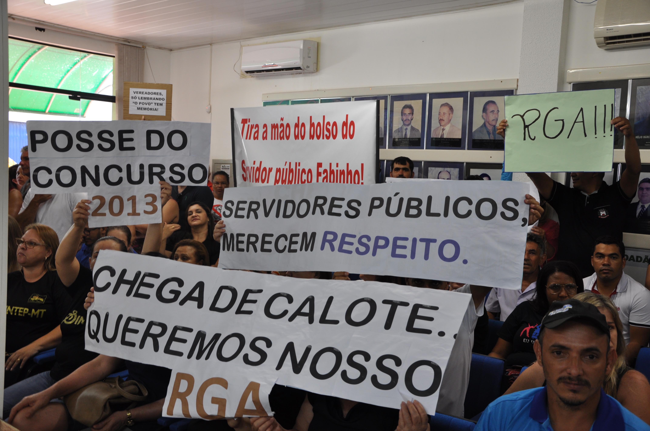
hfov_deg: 51.3
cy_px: 216
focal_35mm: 38
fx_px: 676
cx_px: 325
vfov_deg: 35.4
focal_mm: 25
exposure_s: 1/25
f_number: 5
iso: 400
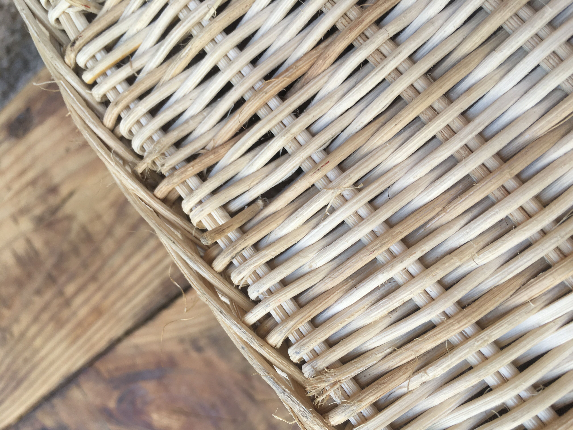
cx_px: 286
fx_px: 480
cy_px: 215
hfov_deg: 61.7
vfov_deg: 48.2
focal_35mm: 29
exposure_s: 1/140
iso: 25
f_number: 2.2
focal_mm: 4.15
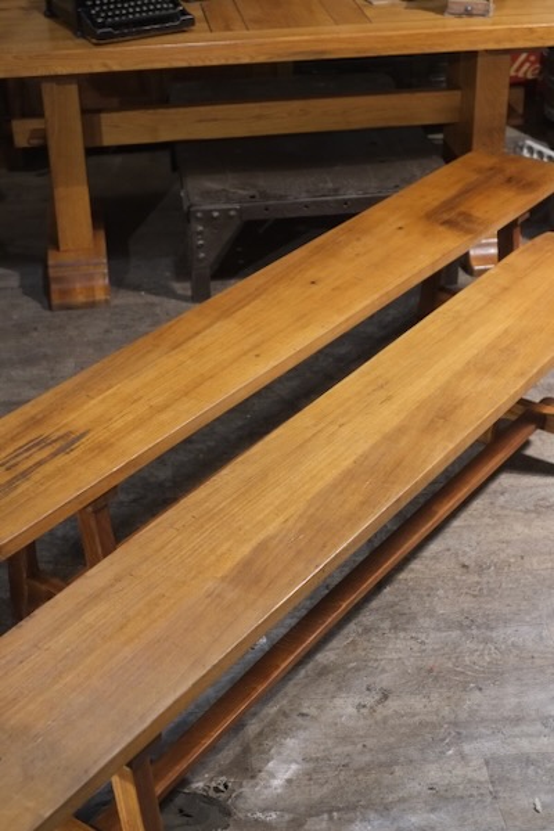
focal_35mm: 53
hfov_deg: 25.5
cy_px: 416
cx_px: 277
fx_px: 1223
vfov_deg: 37.5
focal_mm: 35
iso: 3200
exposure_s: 1/125
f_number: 4
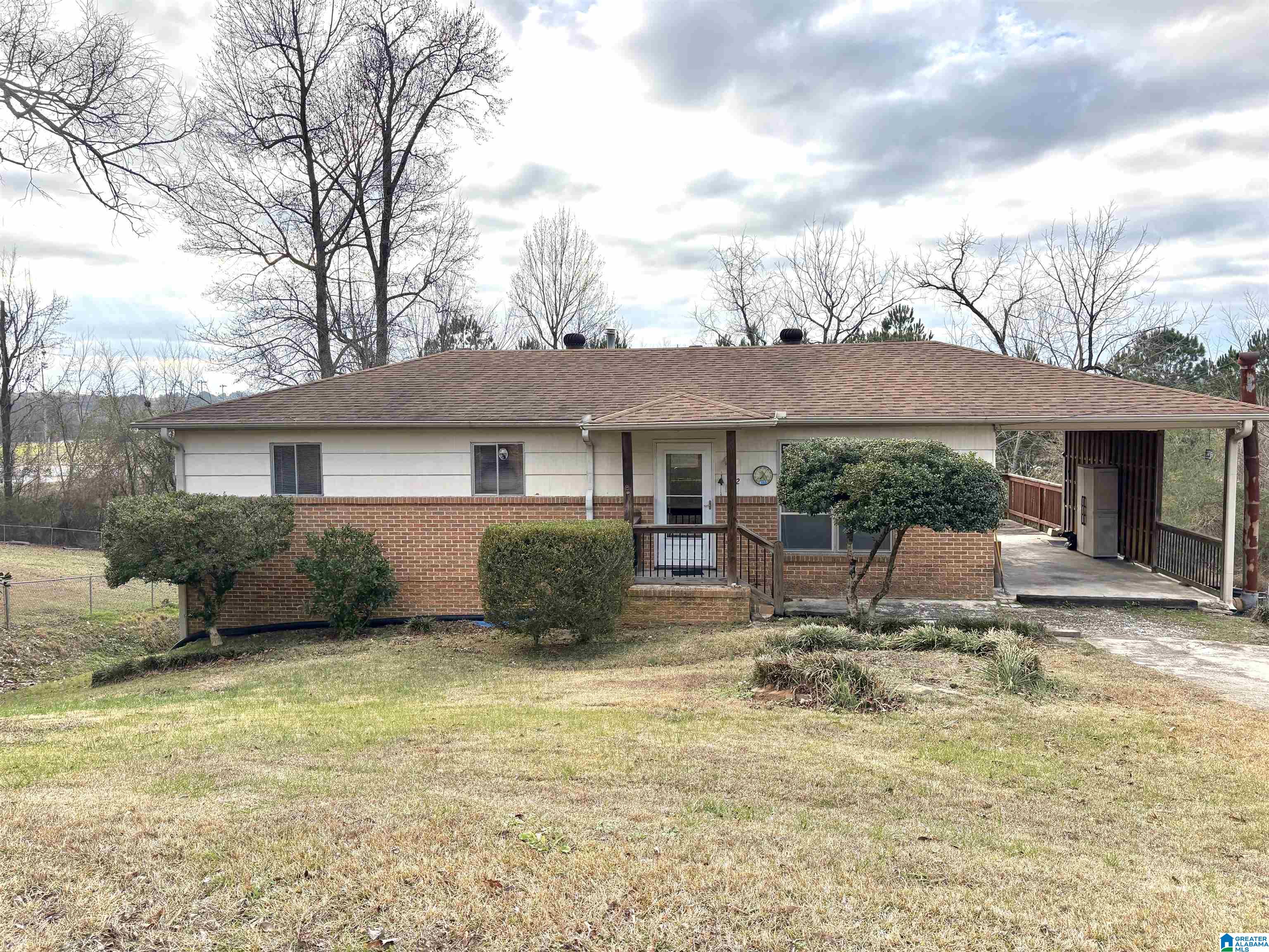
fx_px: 953
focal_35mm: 26
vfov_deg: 53.1
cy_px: 476
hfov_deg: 67.3
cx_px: 634
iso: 50
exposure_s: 1/1912
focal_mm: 5.96
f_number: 1.6
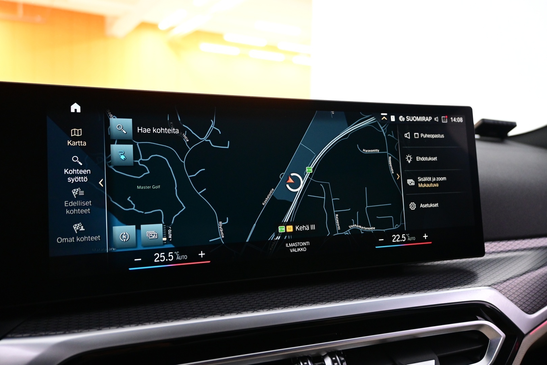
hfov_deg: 61.9
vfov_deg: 43.6
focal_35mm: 30
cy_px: 182
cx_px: 274
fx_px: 456
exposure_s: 1/30
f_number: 3.8
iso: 2000
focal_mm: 20
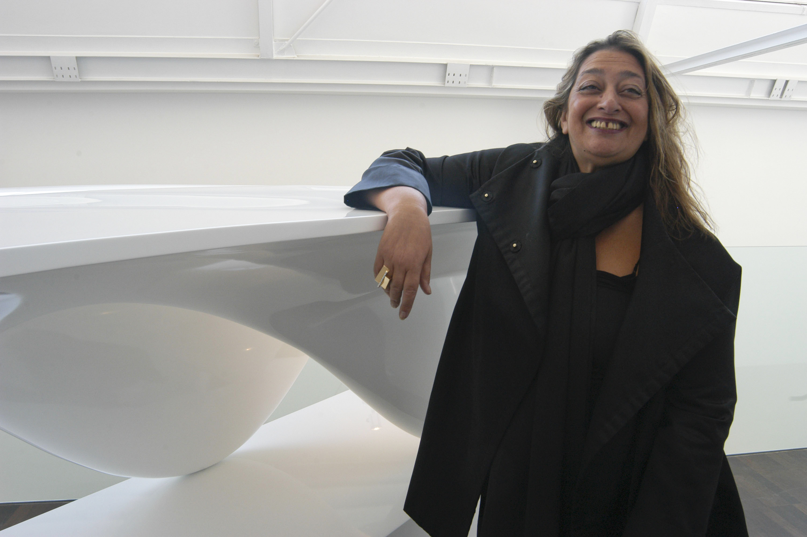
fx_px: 605
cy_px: 268
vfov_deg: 47.8
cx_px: 404
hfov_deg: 67.4
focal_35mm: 27
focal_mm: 18
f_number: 8
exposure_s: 1/50
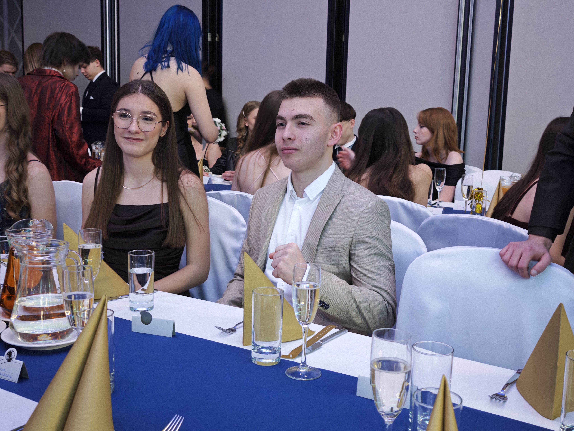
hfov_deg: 46.8
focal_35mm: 40
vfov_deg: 36.0
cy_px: 216
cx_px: 287
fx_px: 663
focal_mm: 6.55
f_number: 1.62
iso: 1000
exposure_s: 1/33.3
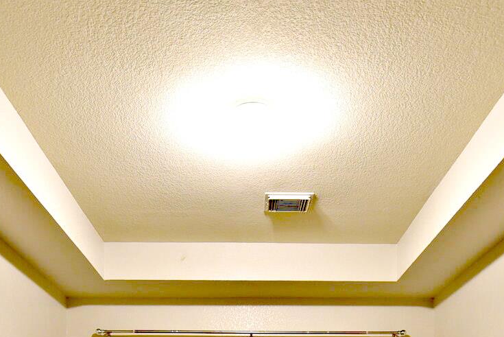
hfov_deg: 49.5
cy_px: 447
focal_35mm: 39
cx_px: 247
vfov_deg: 27.9
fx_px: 546
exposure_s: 1/60
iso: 800
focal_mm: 14
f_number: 3.2
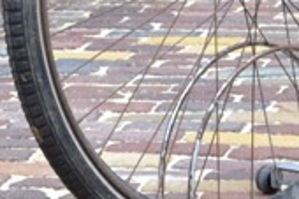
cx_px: 485
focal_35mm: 199
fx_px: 1651
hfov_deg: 9.9
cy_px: -210
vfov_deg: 6.7
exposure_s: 1/100
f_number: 6.3
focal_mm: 22
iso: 100
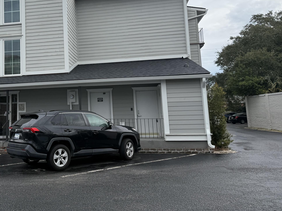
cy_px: 69
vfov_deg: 38.2
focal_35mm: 37
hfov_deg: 48.2
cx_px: 70
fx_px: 301
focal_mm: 6.76
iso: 80
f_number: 1.78
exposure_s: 1/1901
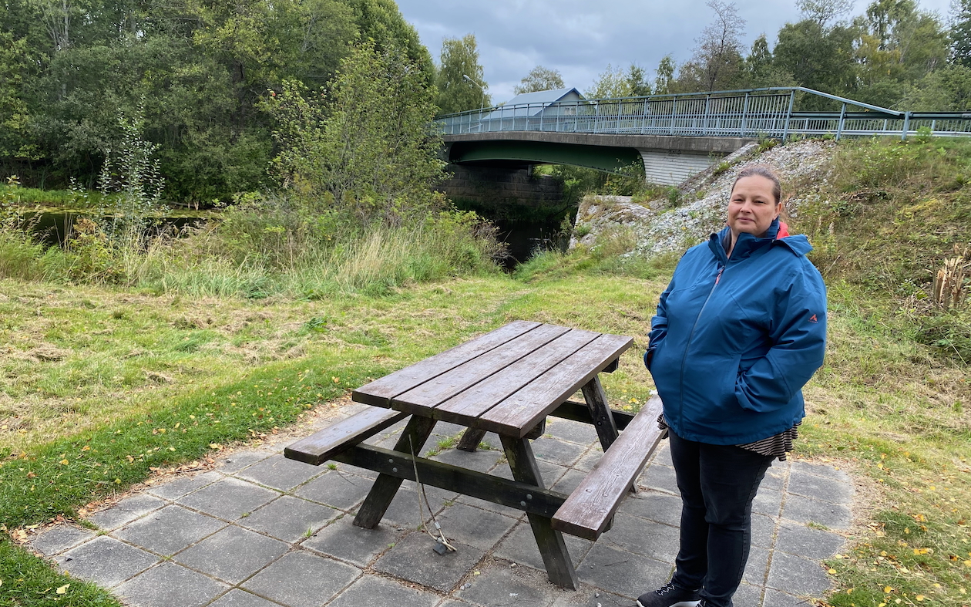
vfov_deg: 44.4
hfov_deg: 66.5
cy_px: 340
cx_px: 479
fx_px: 741
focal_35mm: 28
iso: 32
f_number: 1.8
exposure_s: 1/235
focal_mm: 4.25
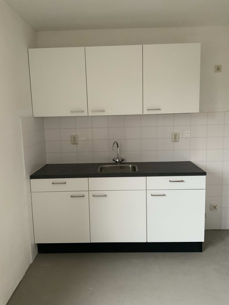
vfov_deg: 61.7
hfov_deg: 48.2
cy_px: 152
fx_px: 256
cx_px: 114
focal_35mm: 29
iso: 320
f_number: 1.8
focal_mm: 3
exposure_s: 1/53
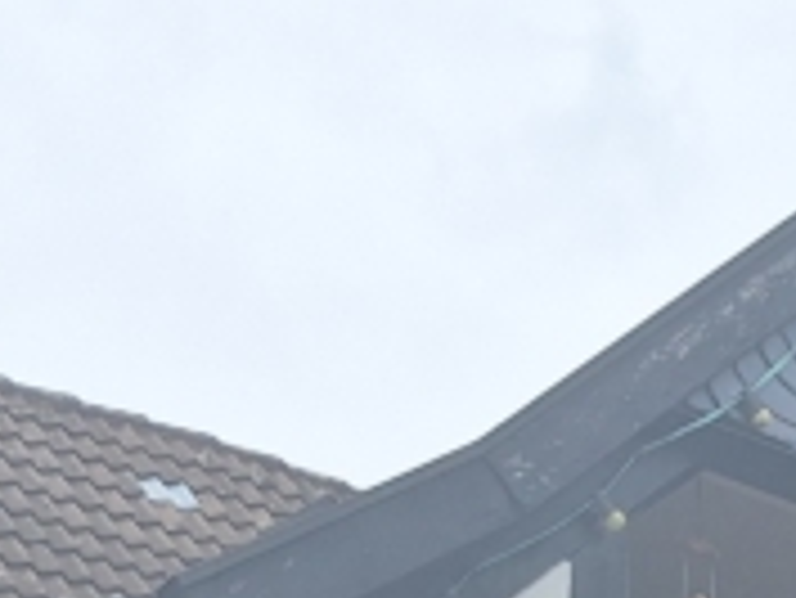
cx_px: 958
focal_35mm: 133
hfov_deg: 14.4
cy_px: 1610
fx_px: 3060
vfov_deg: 9.5
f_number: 1.8
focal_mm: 5.54
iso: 40
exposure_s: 1/1718
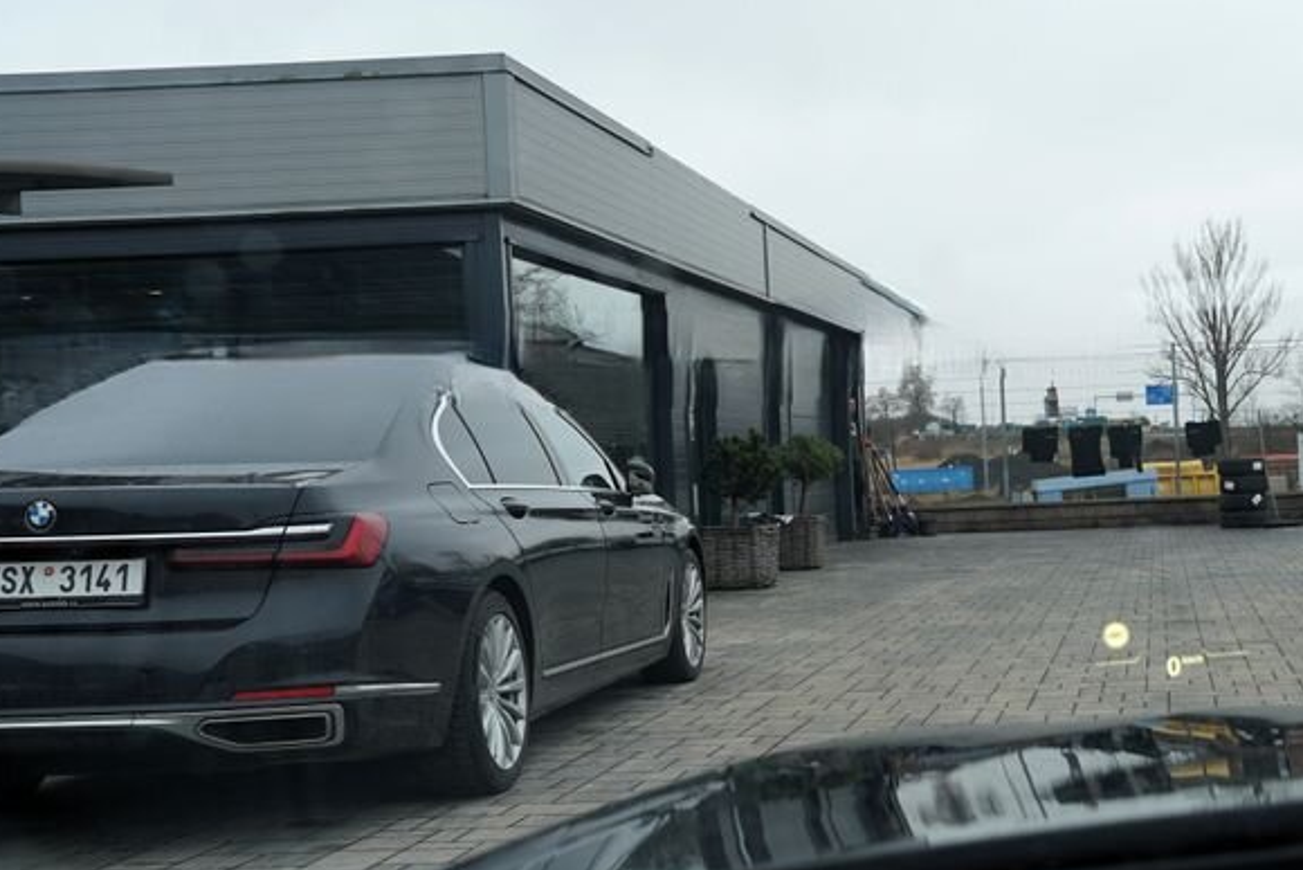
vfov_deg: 25.4
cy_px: 579
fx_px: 1919
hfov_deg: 35.6
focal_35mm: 53
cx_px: 1135
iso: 100
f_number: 5.6
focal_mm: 30
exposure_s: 1/125
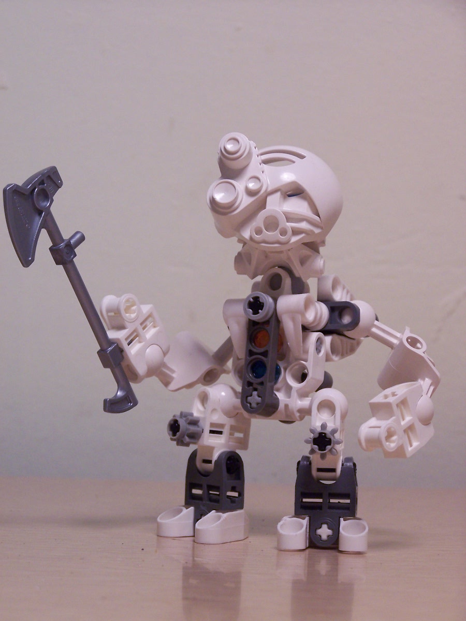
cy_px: 310
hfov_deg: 12.7
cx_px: 233
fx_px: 2100
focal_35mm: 117
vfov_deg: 16.8
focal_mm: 19.4
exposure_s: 1/20
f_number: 3.2
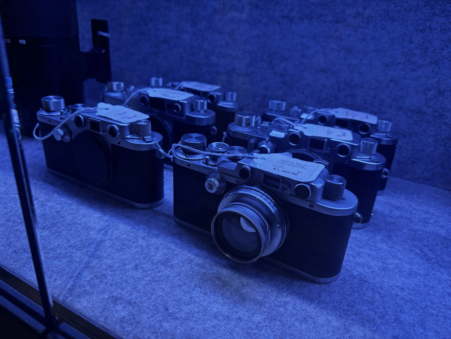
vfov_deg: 53.1
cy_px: 170
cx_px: 226
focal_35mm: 26
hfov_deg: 67.3
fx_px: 339
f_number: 1.6
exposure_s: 1/60
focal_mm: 5.96
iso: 100
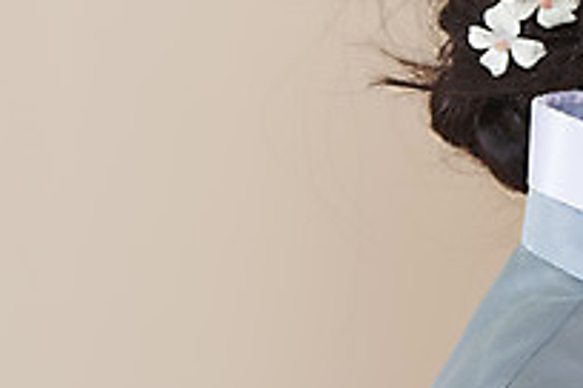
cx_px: 756
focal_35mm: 308
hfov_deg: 6.6
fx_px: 4987
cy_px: -29
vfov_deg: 4.5
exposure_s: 1/125
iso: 64
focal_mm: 105
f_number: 11
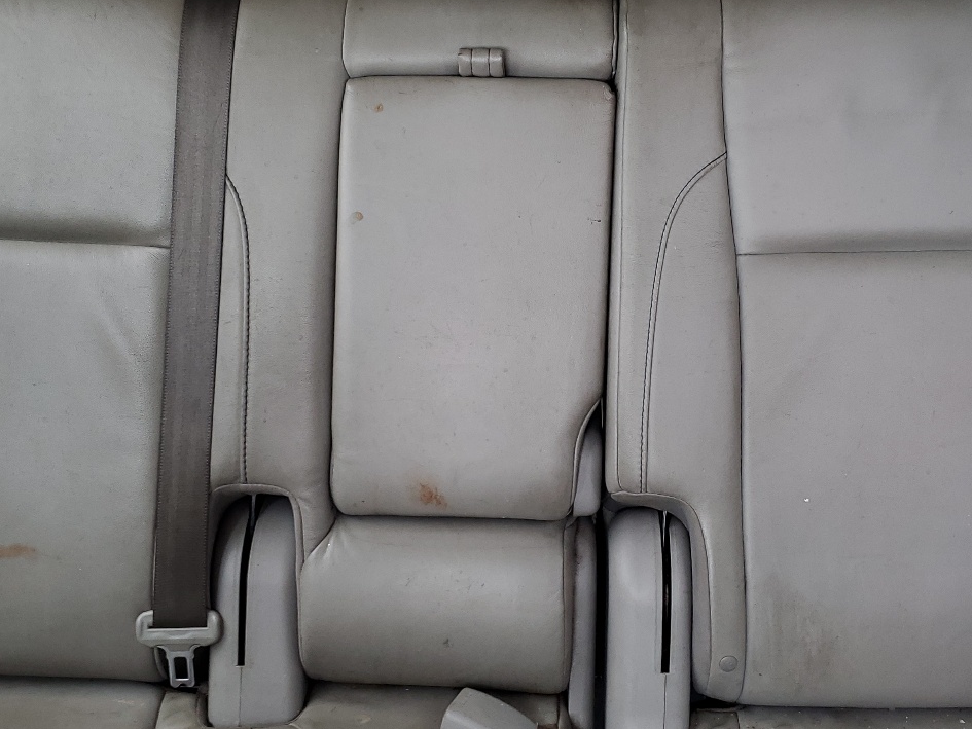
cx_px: 518
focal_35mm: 44
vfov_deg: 32.8
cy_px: 297
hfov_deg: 42.9
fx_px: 1236
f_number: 1.5
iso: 50
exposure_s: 1/60.2
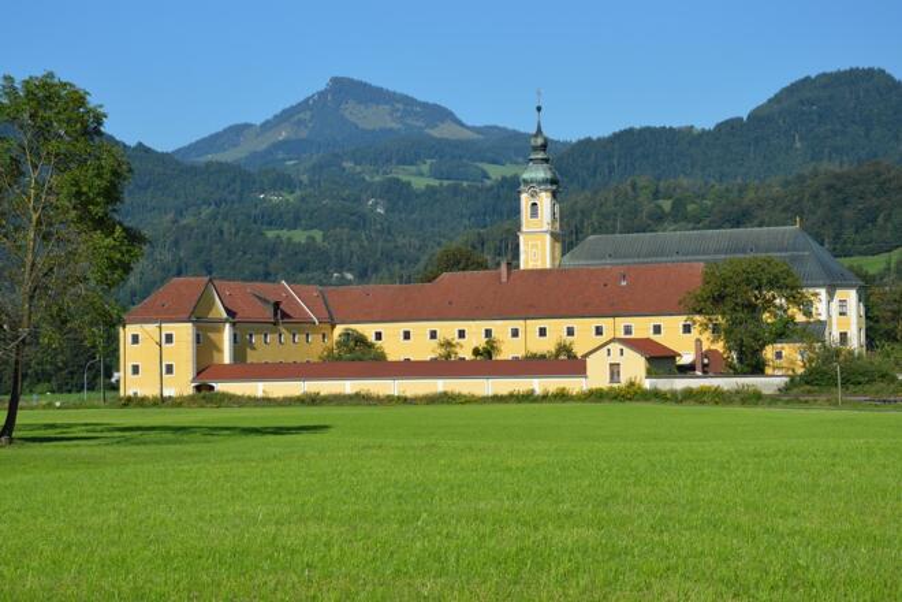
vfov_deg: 18.2
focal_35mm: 75
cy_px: 301
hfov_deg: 27.0
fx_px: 1879
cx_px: 451
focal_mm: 50
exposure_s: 1/320
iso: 100
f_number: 9
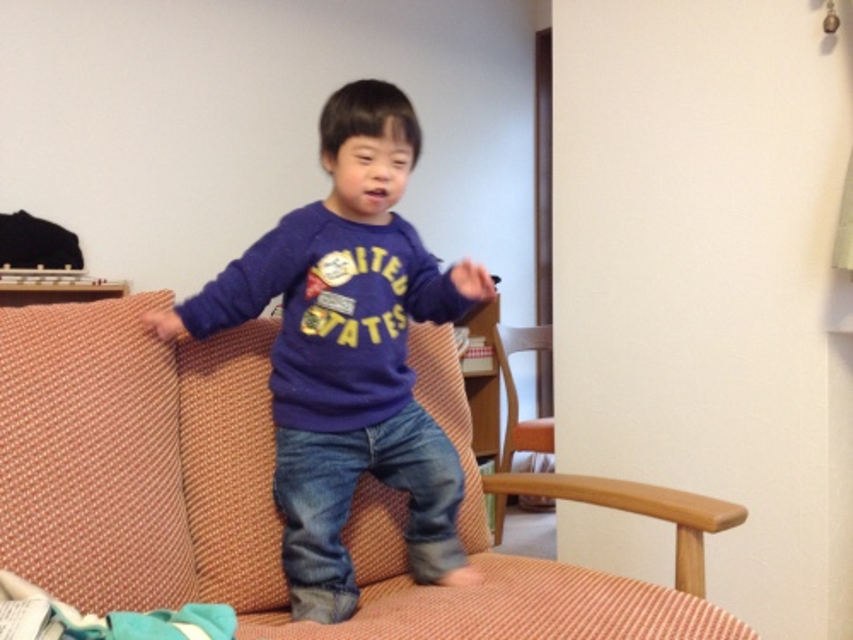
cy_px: 320
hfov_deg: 52.6
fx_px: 862
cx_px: 426
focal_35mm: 35
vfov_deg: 40.7
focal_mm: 4.28
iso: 200
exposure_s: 1/20
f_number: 2.4
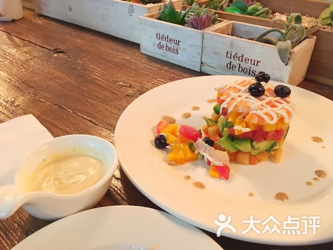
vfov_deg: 48.3
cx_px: 166
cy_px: 125
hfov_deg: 61.6
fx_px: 279
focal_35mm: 29
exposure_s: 1/17
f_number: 2.2
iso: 250
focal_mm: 4.15
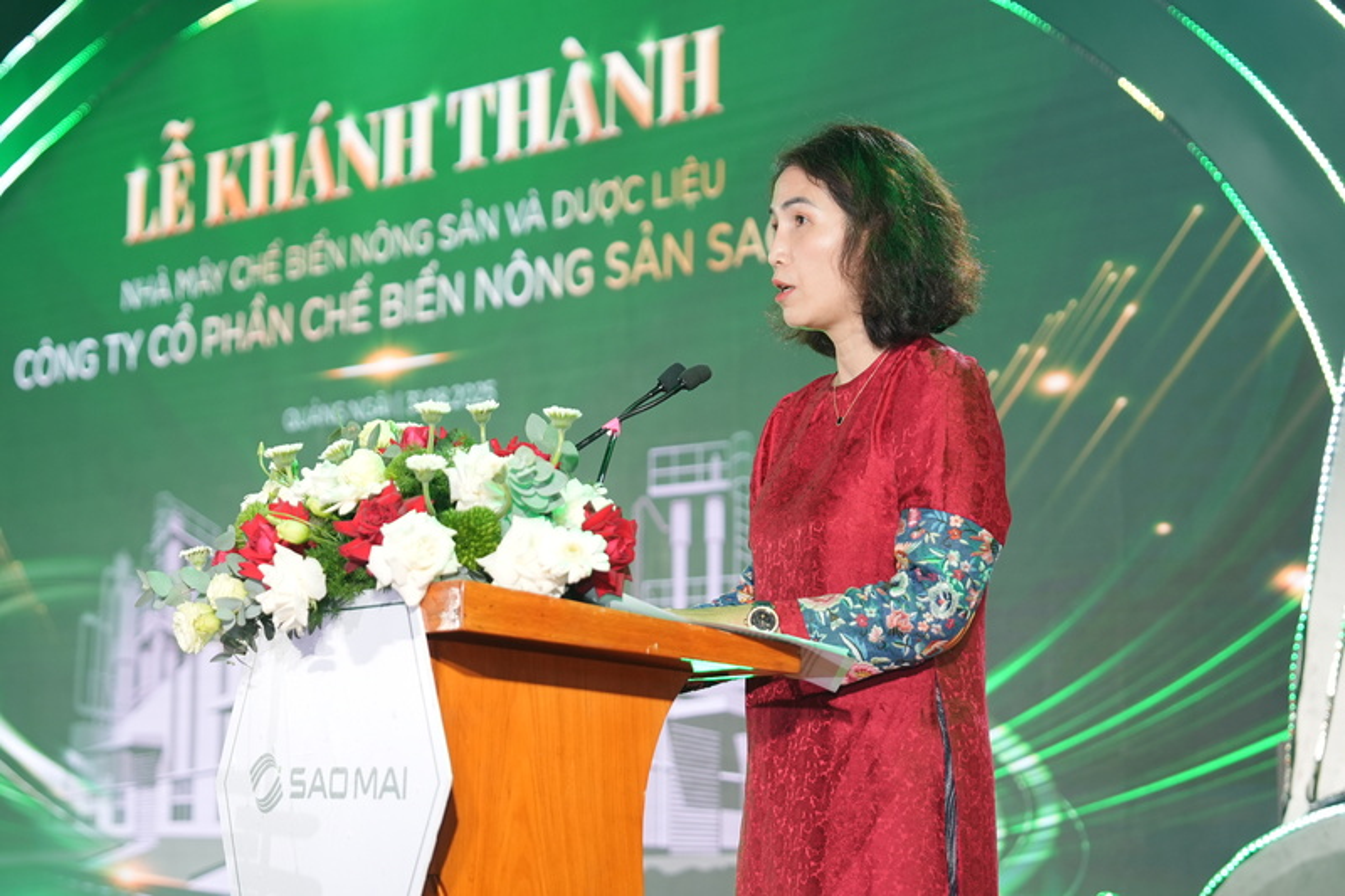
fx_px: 3137
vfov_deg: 16.3
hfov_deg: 24.2
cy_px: 448
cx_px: 672
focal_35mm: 84
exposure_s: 1/200
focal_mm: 56
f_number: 2.8
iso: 400
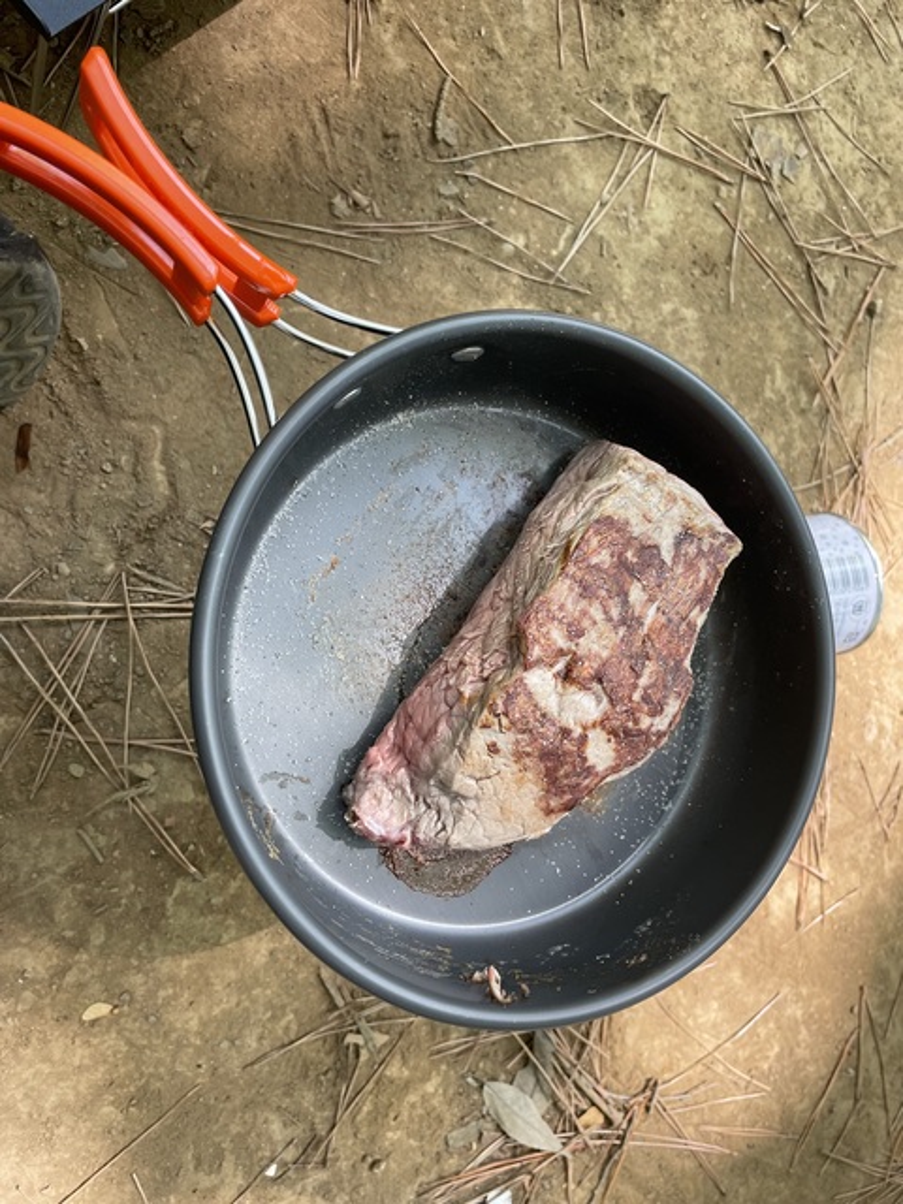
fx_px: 904
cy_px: 602
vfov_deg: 67.3
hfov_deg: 53.1
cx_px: 452
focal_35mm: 26
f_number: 1.6
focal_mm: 4.2
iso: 64
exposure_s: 1/121
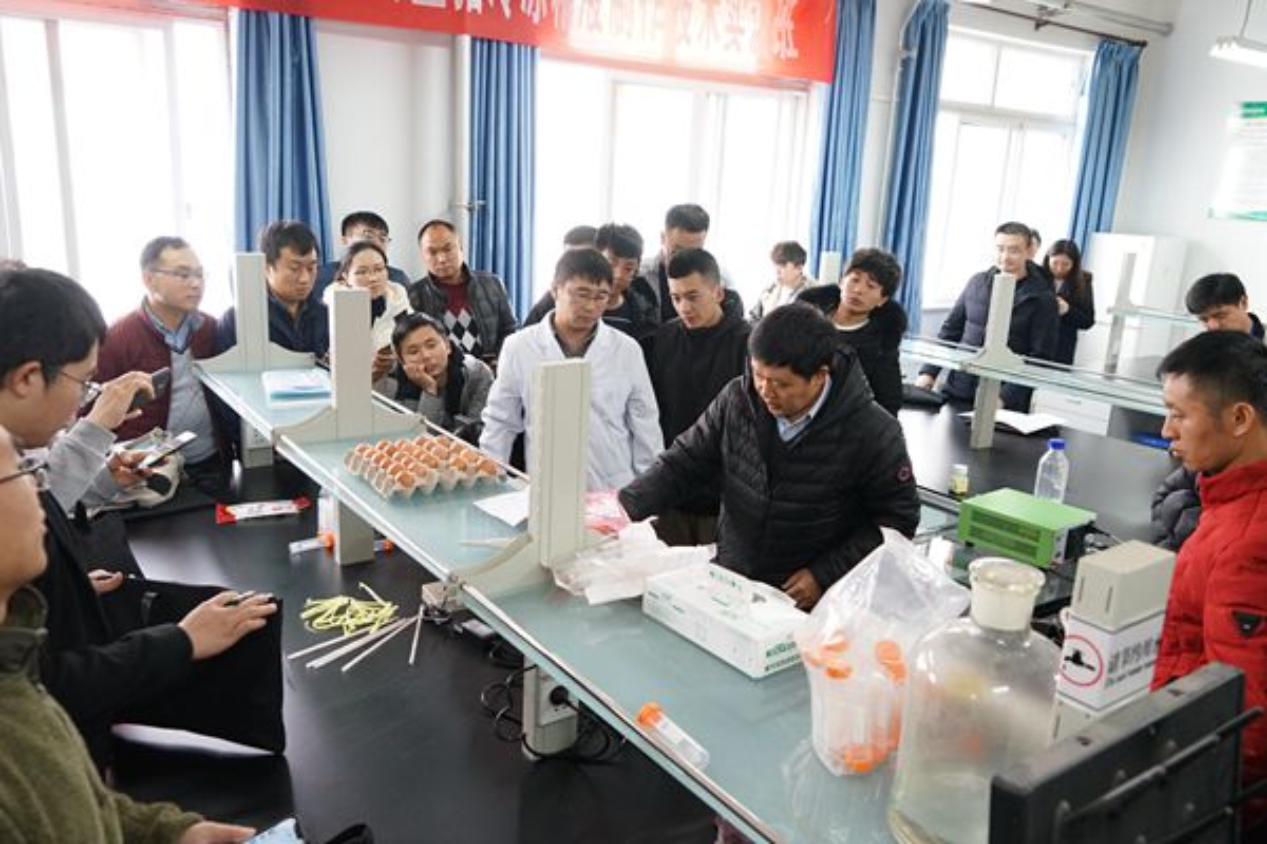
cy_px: 422
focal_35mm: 28
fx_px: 985
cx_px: 634
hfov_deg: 65.5
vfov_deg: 46.4
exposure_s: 1/60
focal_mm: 28
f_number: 5.6
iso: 3200
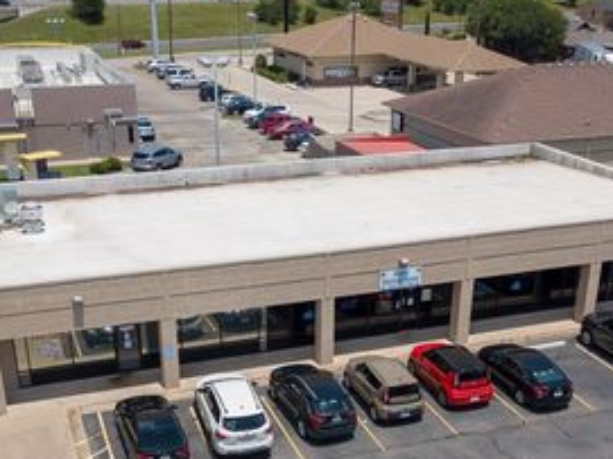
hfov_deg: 39.7
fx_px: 850
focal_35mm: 48
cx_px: 305
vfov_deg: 29.7
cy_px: 356
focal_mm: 4.7
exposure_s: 1/1600
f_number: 2.2
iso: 100
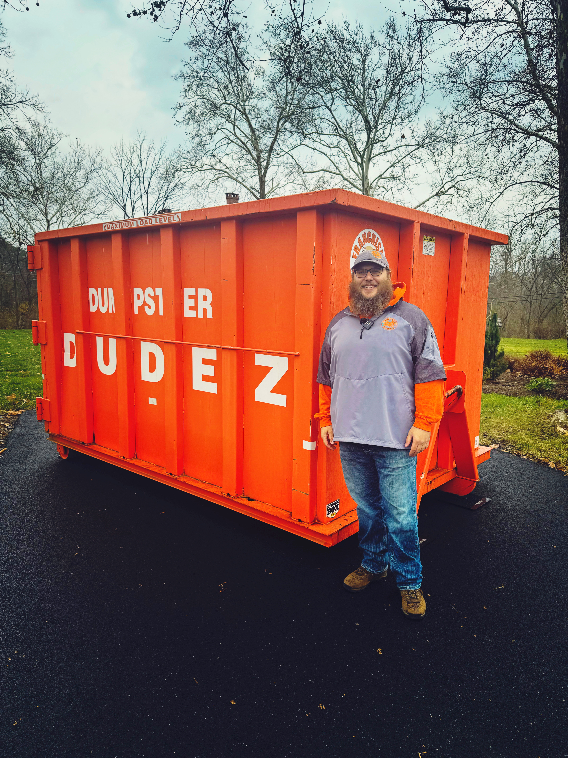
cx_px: 284
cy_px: 379
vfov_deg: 71.6
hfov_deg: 56.8
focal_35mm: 24
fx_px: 525
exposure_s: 1/368
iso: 80
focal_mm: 6.76
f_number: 1.78
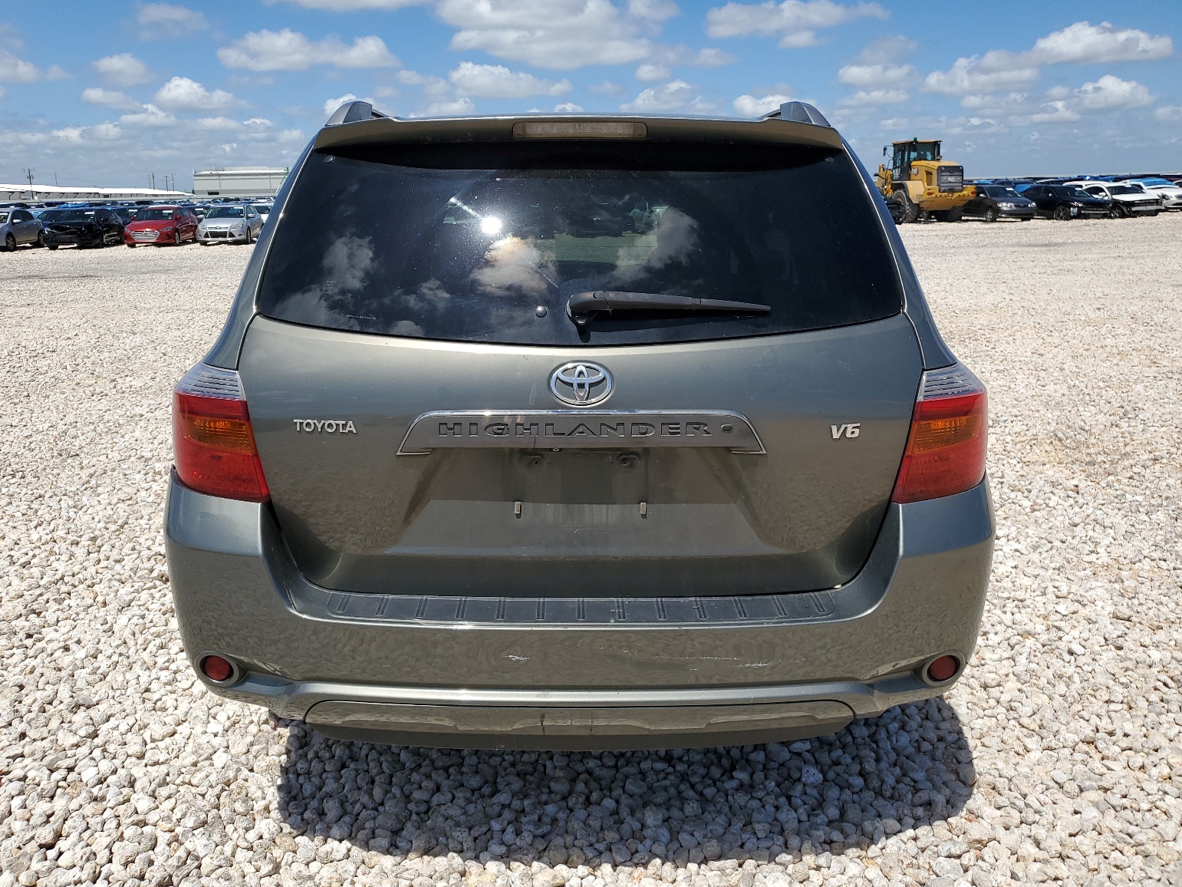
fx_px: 922
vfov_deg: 51.4
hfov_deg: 65.3
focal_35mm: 27
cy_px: 450
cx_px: 580
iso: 50
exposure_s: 1/5000
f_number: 1.5
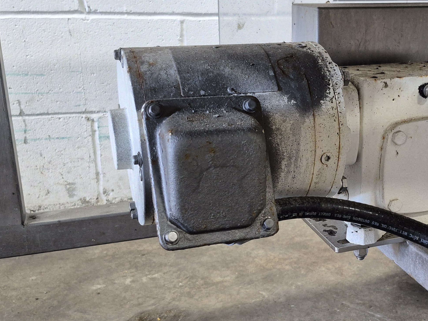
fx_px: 581
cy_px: 185
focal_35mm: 47
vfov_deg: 30.8
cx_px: 310
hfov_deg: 39.6
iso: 400
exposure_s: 1/120
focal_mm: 5.4
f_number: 1.8
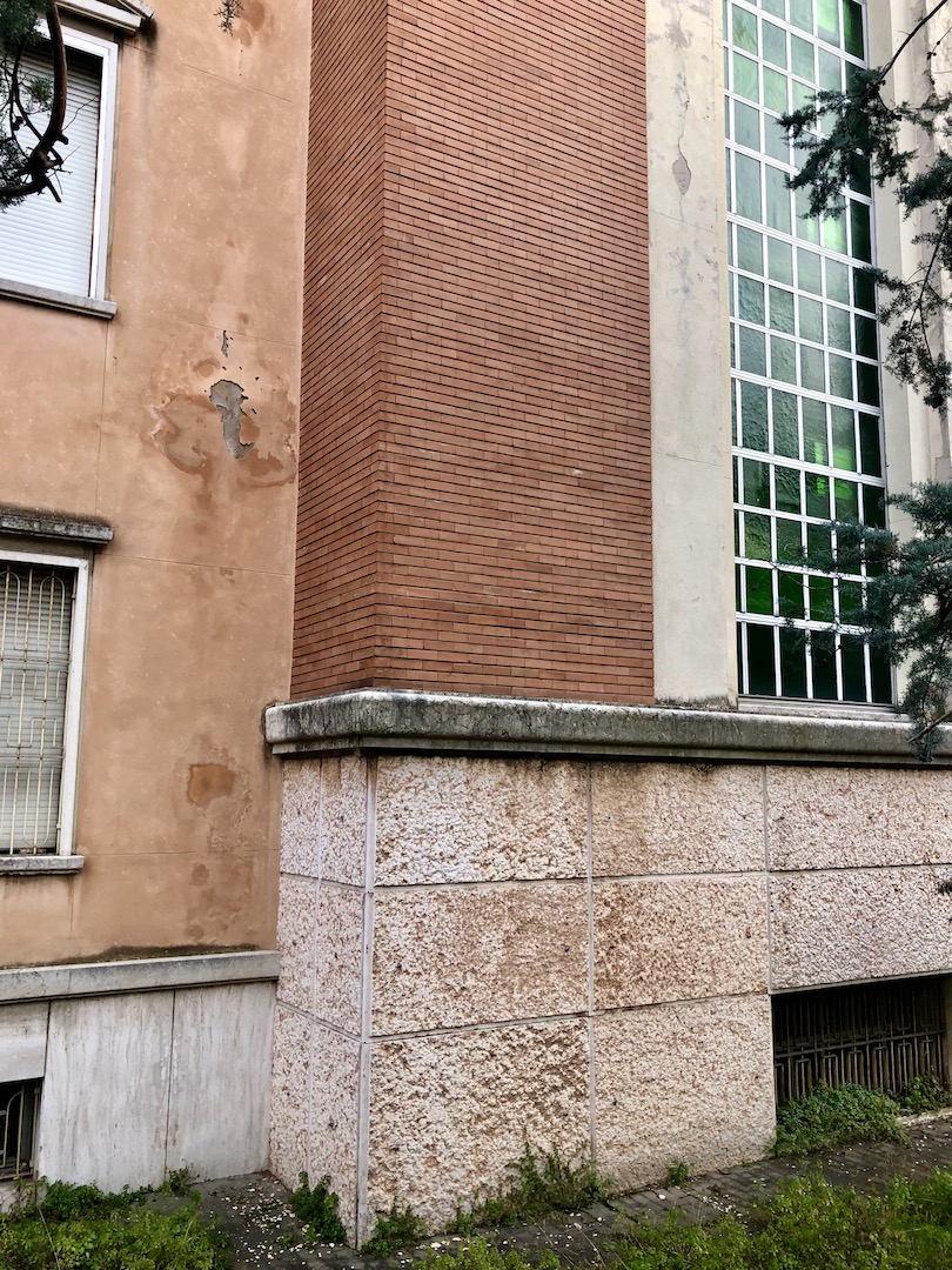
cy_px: 635
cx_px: 476
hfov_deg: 49.7
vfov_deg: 63.4
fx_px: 1027
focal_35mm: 28
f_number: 1.8
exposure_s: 1/120
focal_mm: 4
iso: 32
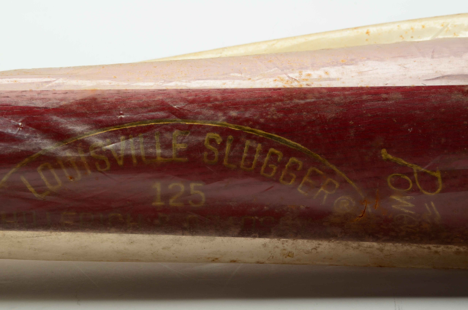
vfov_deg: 8.7
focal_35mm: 158
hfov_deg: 13.1
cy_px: 155
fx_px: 2043
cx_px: 234
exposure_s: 1/160
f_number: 18
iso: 200
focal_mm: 105
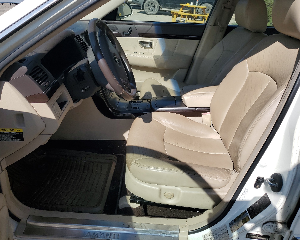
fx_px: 249
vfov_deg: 51.5
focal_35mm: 28
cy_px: 119
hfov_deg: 62.2
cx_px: 151
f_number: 1.5
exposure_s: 1/3333
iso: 50
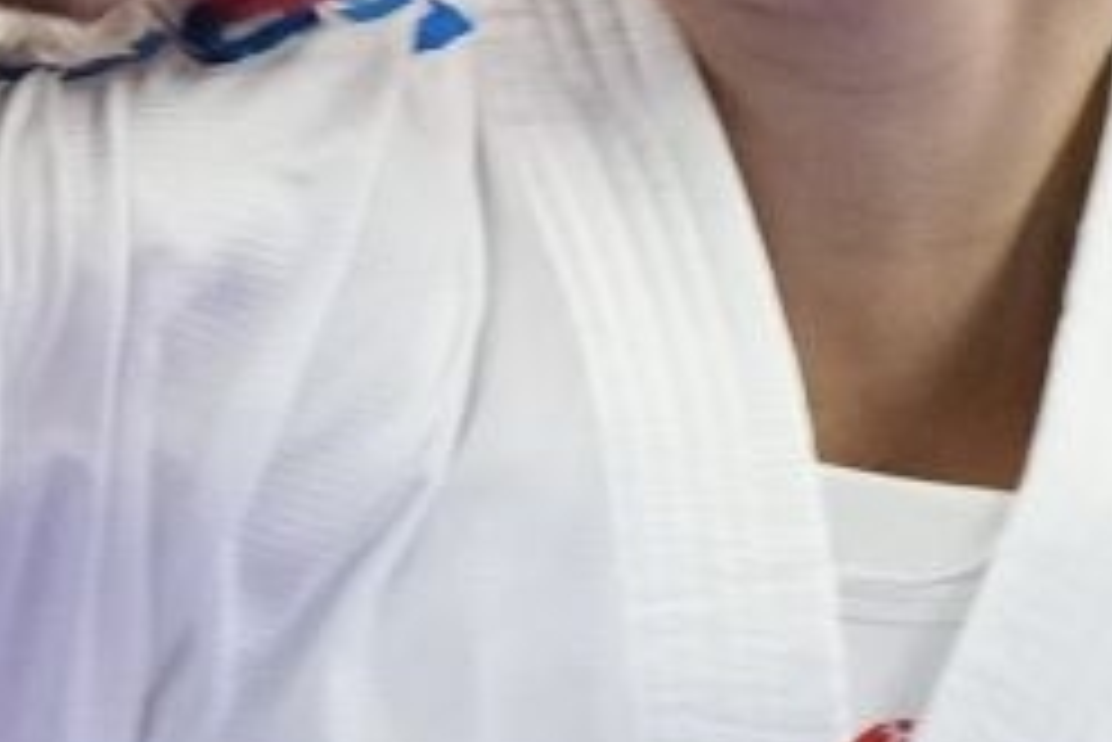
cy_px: 989
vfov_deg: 0.6
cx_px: 374
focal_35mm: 2187
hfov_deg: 0.9
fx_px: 67591
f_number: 2.8
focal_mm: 200
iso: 3200
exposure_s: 1/1000
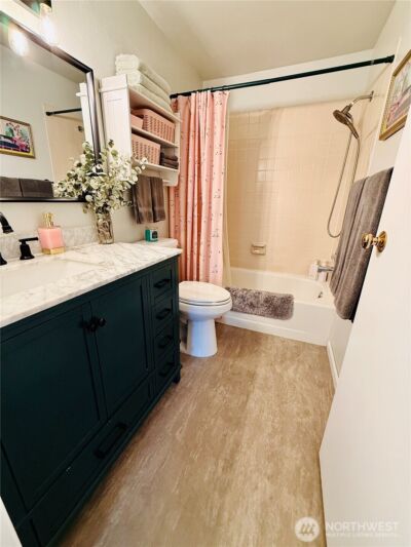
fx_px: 222
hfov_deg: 85.7
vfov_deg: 102.1
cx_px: 206
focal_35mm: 14
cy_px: 274
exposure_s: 1/60
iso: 250
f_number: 2.2
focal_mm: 2.22
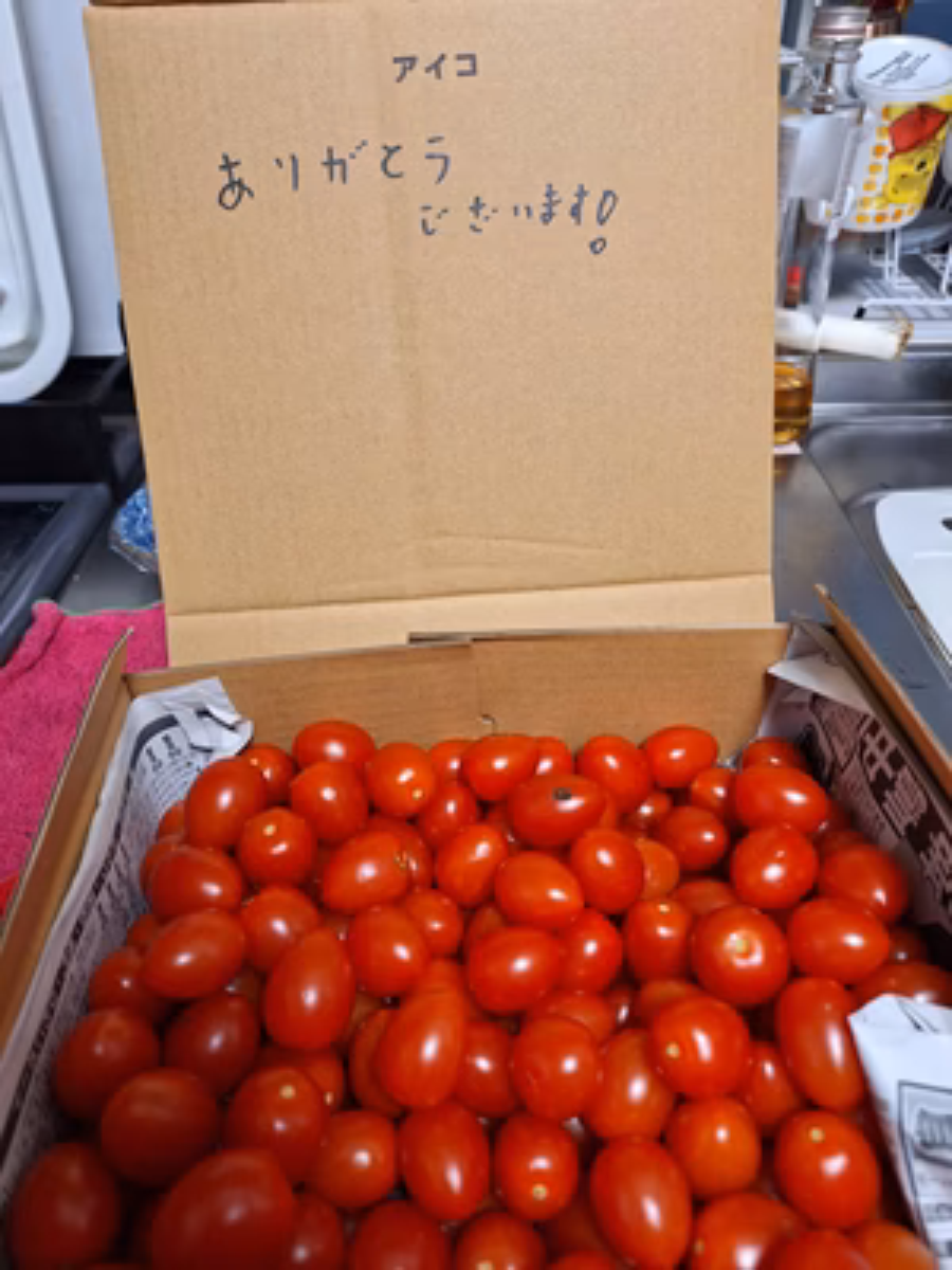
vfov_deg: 73.9
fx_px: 843
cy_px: 635
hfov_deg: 58.9
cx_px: 476
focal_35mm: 23
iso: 125
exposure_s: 1/50
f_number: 1.8
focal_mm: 5.54
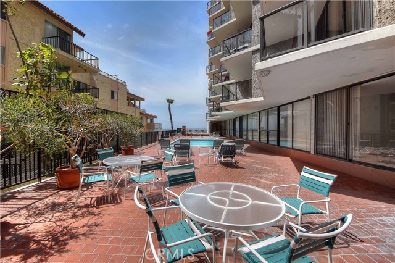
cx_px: 198
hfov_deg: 100.4
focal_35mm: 15
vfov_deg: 77.3
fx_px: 164
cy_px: 132
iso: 200
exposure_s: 1/400
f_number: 9
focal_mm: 10
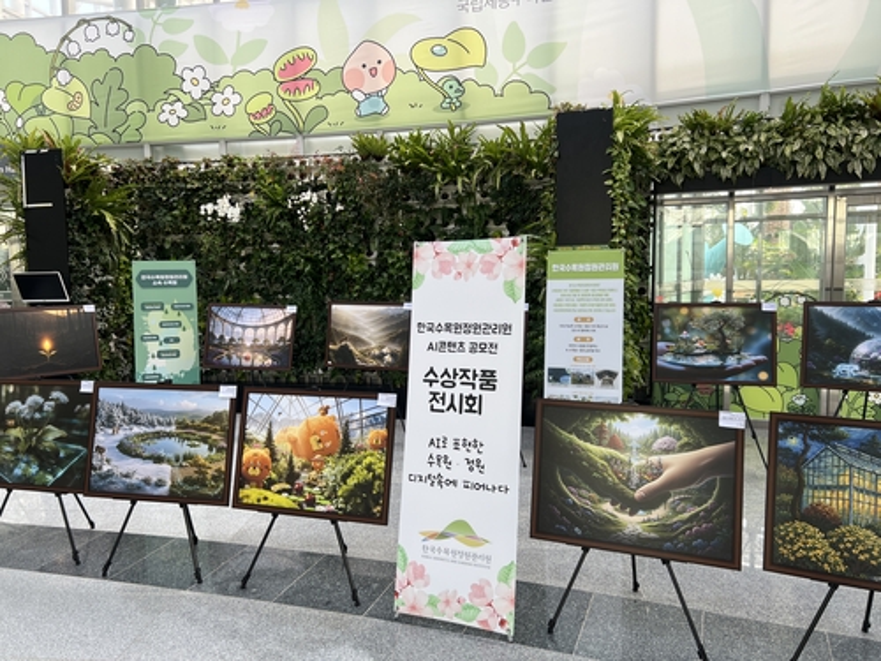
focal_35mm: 26
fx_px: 662
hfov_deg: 67.3
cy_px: 330
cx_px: 440
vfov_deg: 53.1
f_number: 1.5
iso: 32
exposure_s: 1/120
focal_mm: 5.7
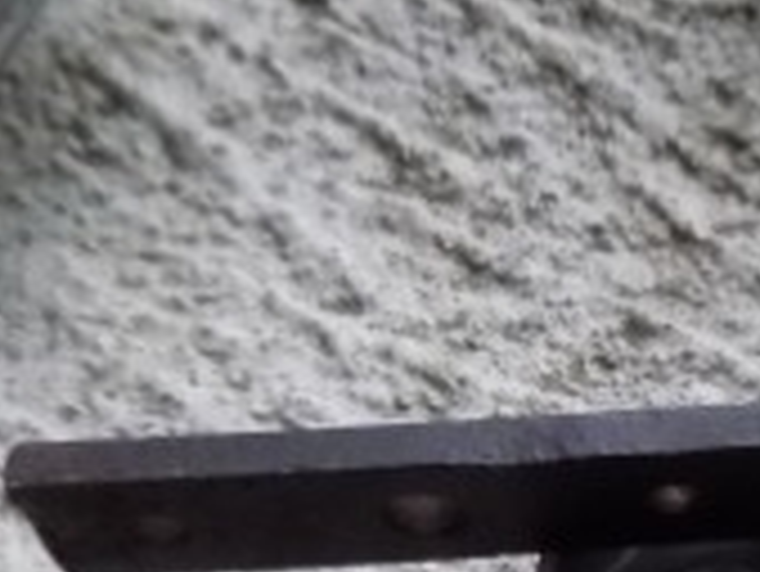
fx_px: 1911
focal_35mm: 87
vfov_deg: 16.1
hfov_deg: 19.0
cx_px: 1219
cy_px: 743
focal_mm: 4
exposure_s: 1/125
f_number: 3.1
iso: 560
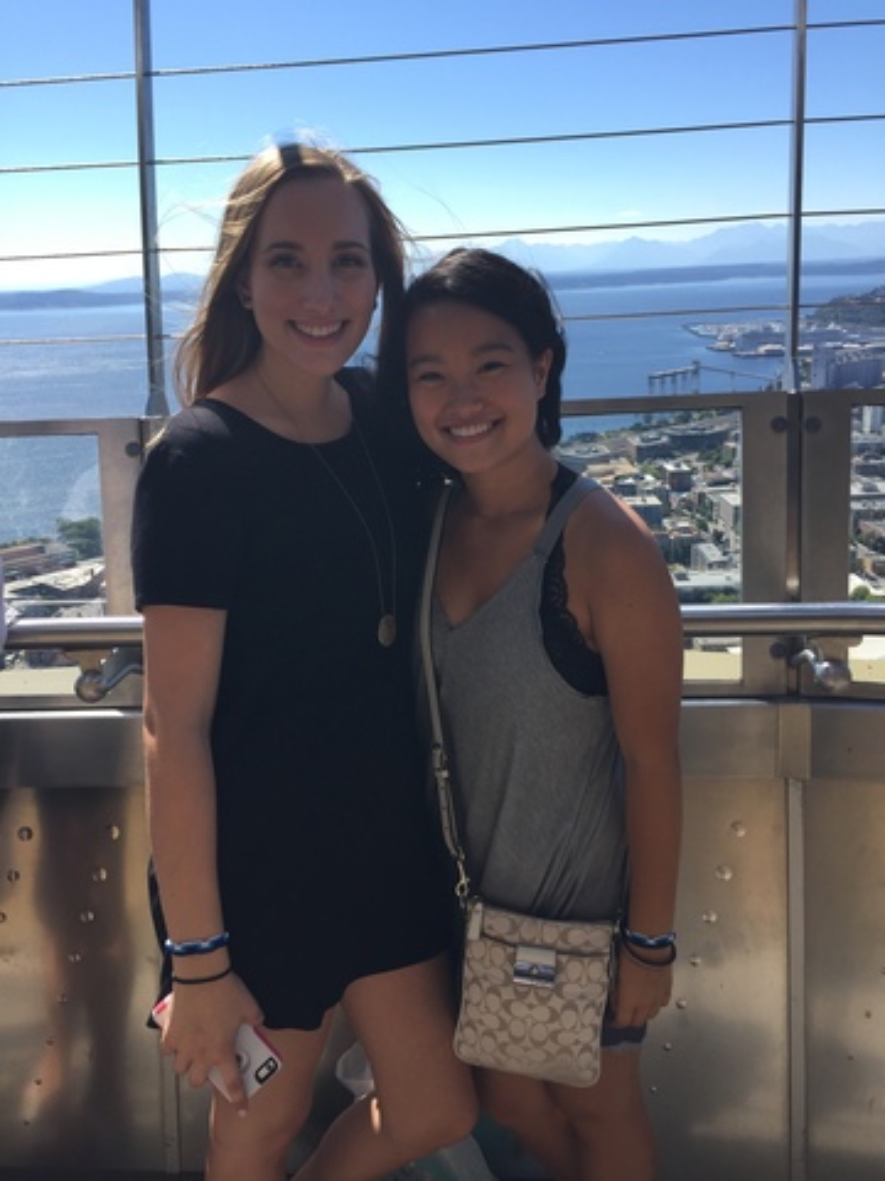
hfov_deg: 48.2
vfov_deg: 61.7
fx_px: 989
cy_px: 590
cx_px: 442
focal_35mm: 29
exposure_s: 1/1276
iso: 32
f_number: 2.2
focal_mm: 4.15
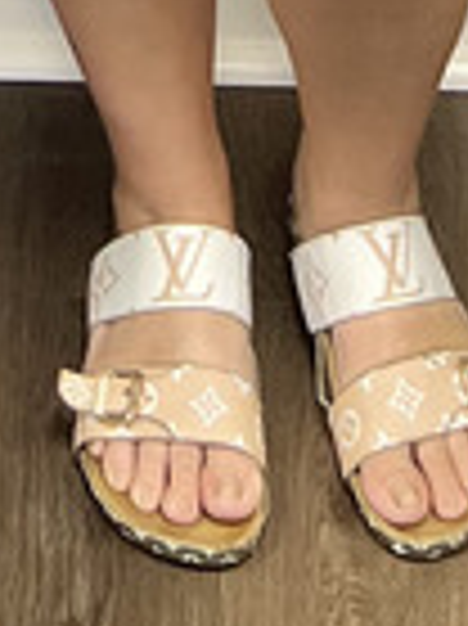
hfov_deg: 7.7
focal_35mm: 192
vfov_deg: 7.8
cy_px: -1648
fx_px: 3466
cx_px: 27
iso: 80
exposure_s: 1/120
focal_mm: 5.7
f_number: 1.5
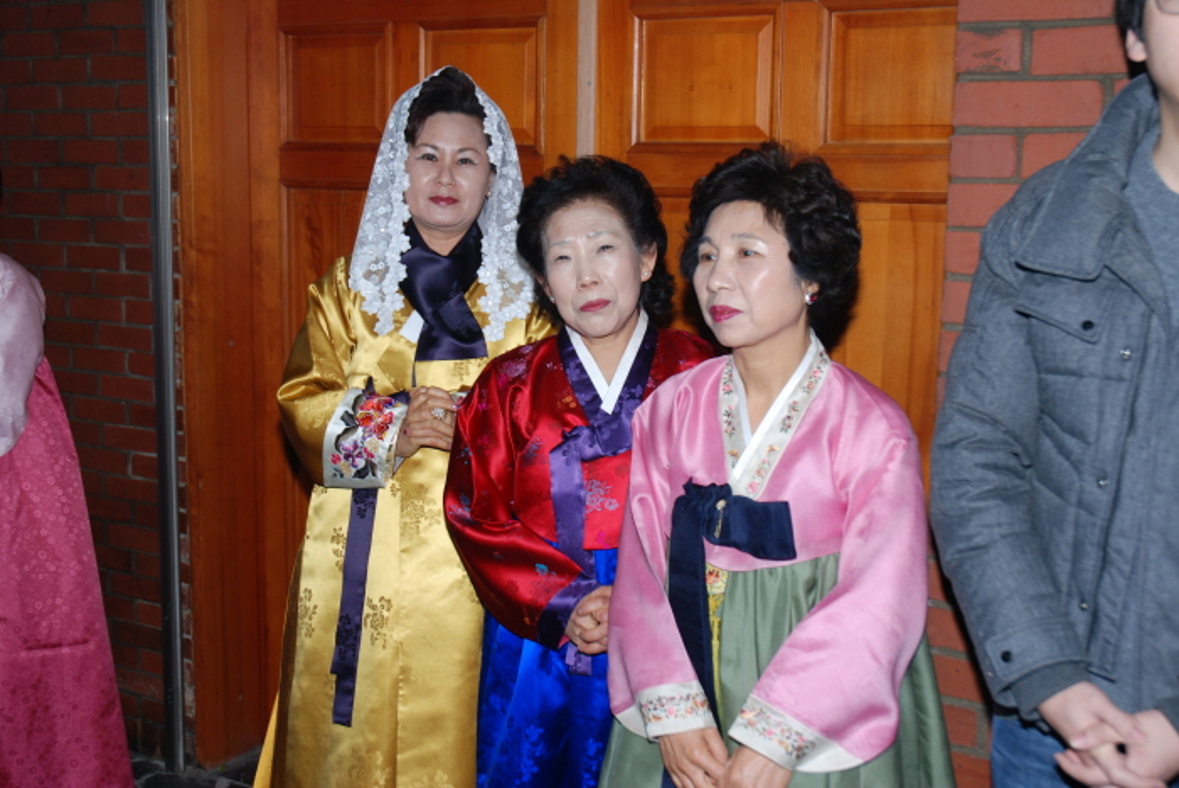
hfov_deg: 44.9
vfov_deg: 30.9
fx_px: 1426
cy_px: 394
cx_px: 590
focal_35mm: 44
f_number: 5.6
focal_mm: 29
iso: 200
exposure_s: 1/60
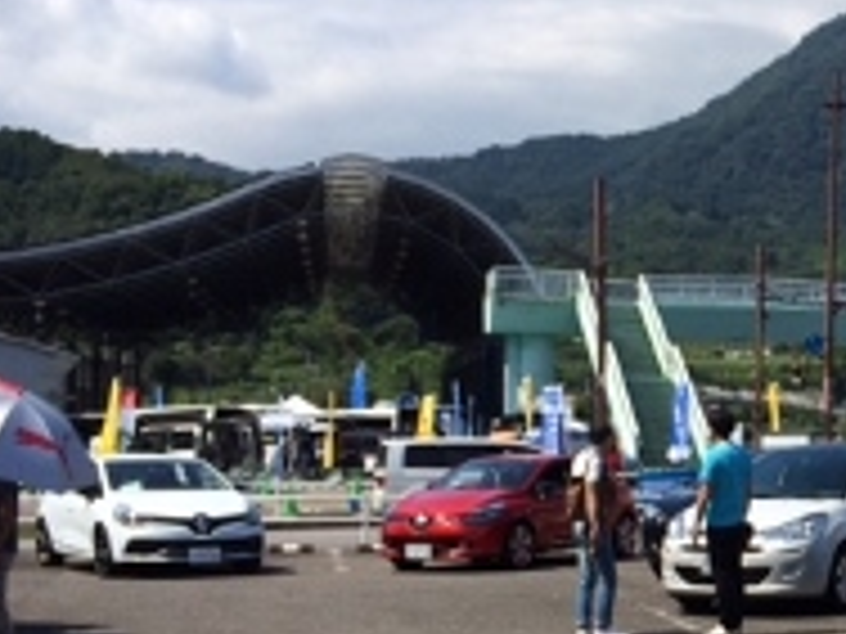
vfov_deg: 20.3
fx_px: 1760
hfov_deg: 24.6
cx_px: 999
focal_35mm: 72
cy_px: 486
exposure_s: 1/2740
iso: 40
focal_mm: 4.12
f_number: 2.2
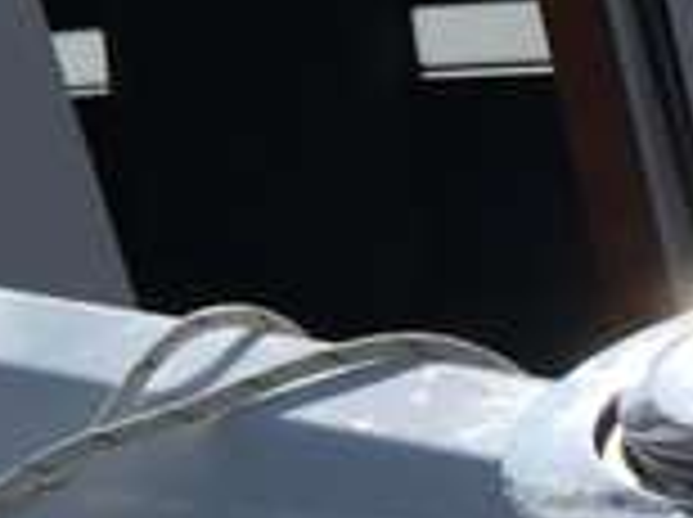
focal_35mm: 181
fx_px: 3618
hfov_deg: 10.5
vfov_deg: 8.1
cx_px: -382
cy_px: 640
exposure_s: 1/4808
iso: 25
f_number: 2.2
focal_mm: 4.15
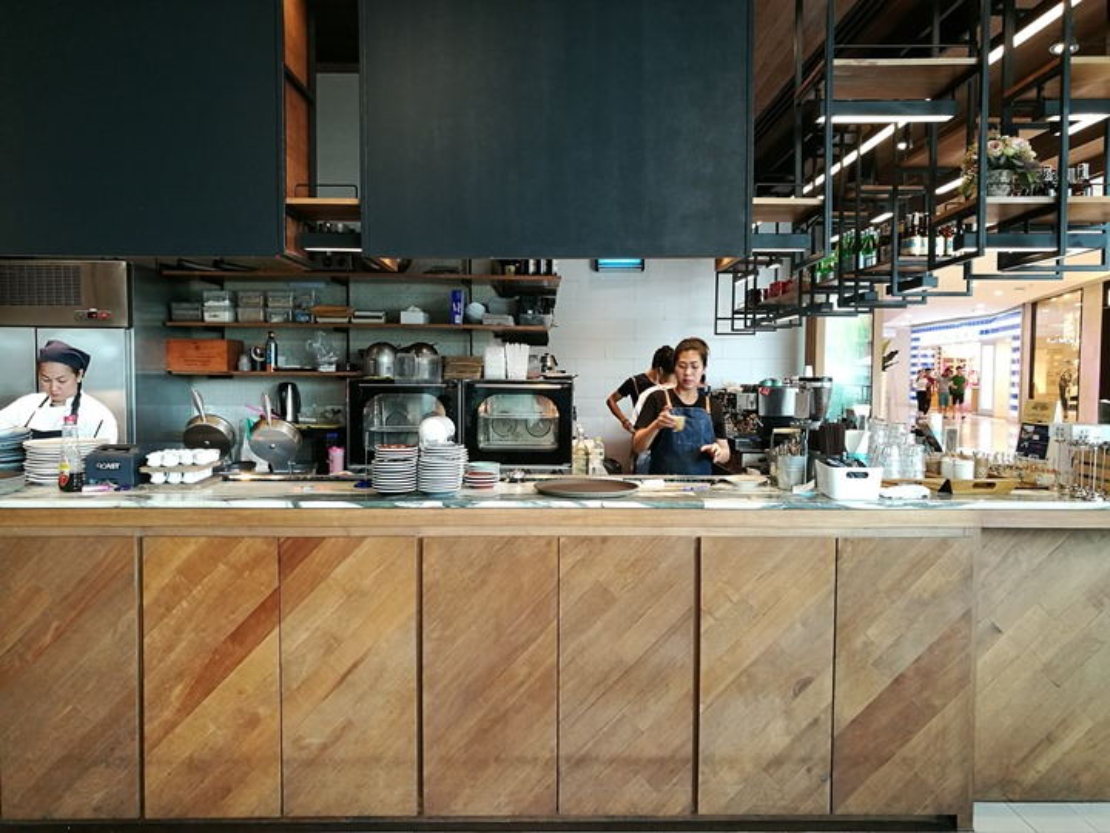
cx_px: 555
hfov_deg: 65.3
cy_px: 416
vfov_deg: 51.4
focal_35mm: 27
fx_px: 866
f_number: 2.2
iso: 160
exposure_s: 1/30
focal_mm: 4.5
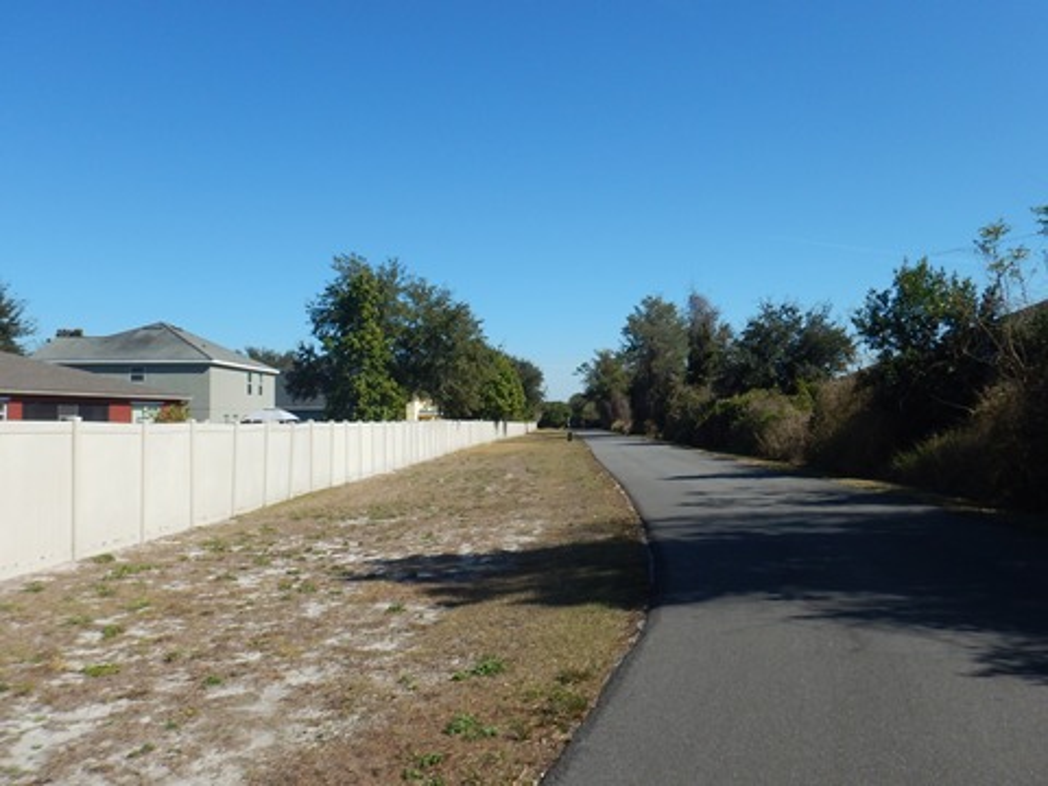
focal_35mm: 24
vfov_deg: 56.8
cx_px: 524
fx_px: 727
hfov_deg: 71.6
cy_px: 393
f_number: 4.1
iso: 125
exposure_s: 1/1250
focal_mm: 4.3
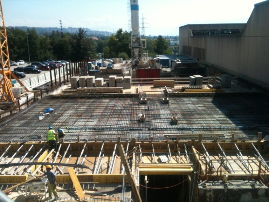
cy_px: 101
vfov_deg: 40.7
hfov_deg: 52.6
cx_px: 134
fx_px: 272
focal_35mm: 35
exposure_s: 1/1218
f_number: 2.8
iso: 64
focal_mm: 3.85
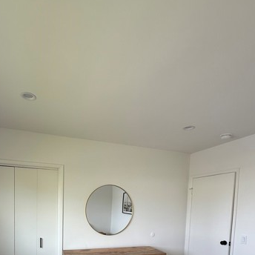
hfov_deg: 66.3
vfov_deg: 59.7
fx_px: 192
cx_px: 96
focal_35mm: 23
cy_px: 217
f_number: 2.2
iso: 80
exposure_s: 1/99
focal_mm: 2.22
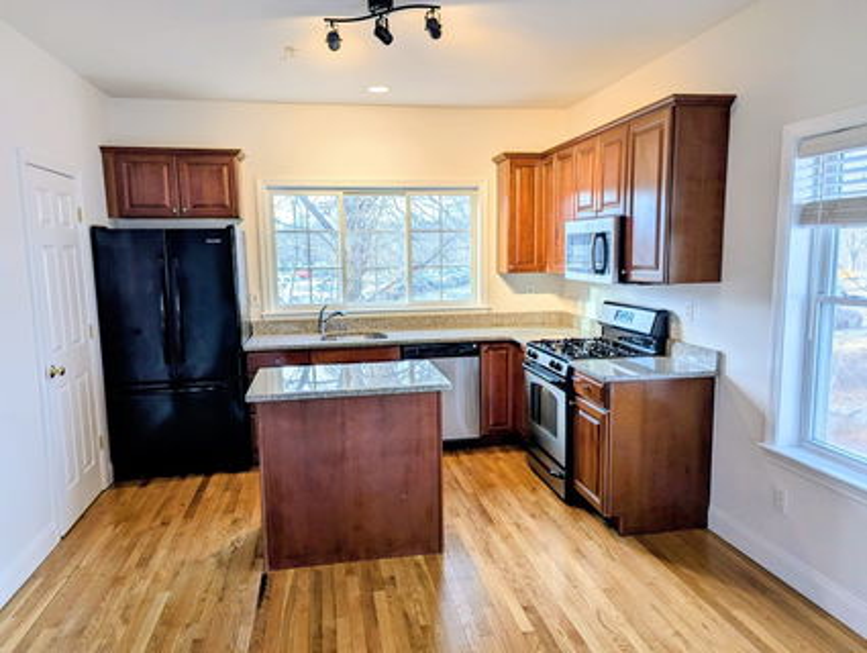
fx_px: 602
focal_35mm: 24
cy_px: 326
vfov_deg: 56.9
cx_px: 434
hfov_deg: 71.5
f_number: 1.85
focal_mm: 6.81
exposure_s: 1/120
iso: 52
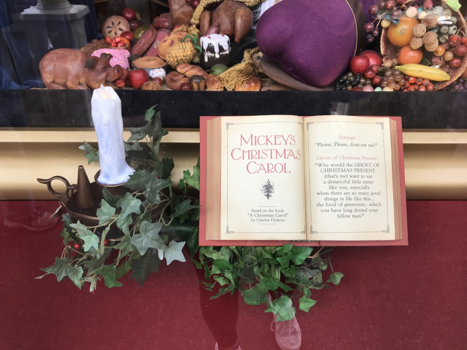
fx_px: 378
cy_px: 175
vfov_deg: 49.7
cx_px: 234
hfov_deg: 63.4
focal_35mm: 28
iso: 20
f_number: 1.8
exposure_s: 1/407
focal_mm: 3.99
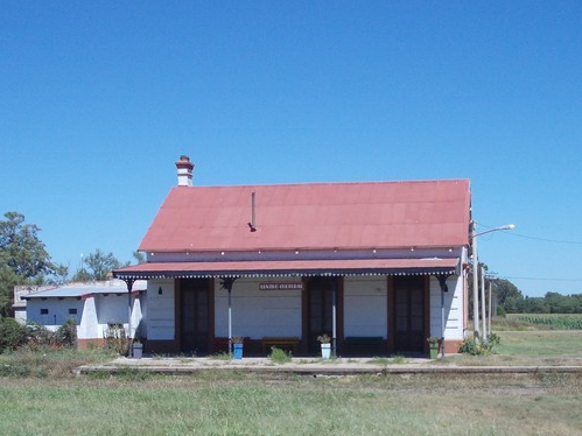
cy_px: 316
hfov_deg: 29.4
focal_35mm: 66
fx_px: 1109
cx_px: 285
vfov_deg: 22.1
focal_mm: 6.1
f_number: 6.5
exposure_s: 1/250
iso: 80
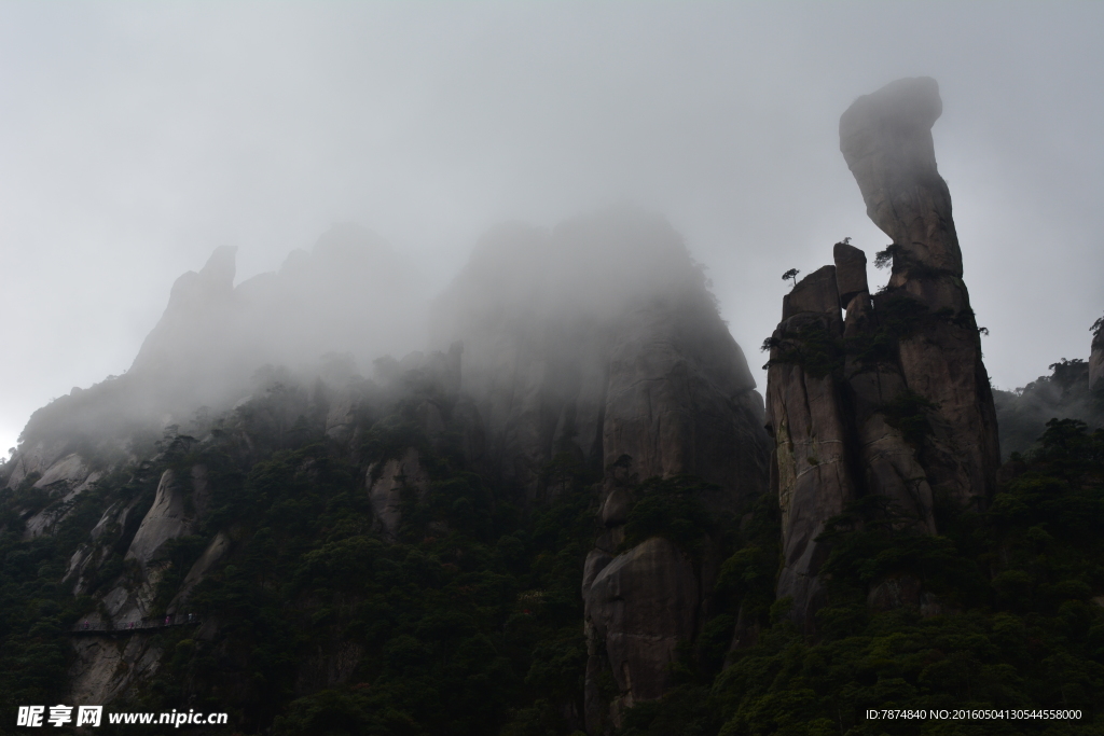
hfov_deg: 46.4
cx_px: 552
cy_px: 368
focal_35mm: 42
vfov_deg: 31.9
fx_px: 1288
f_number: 10
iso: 220
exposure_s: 1/60
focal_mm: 28
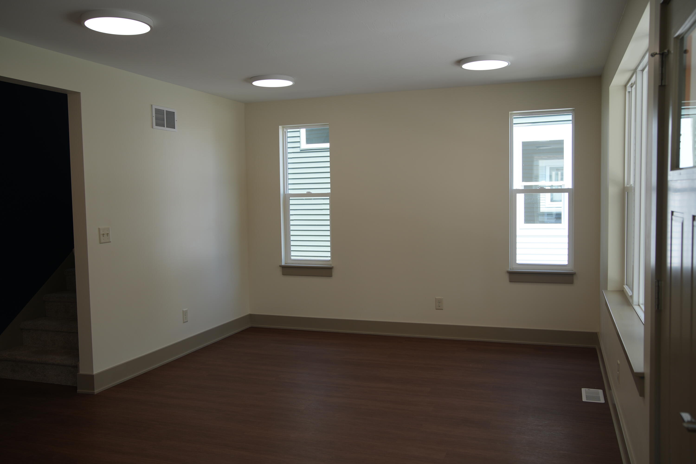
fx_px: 599
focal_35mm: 31
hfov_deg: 60.3
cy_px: 232
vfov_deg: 42.3
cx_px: 348
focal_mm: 31
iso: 100
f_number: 4
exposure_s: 1/160
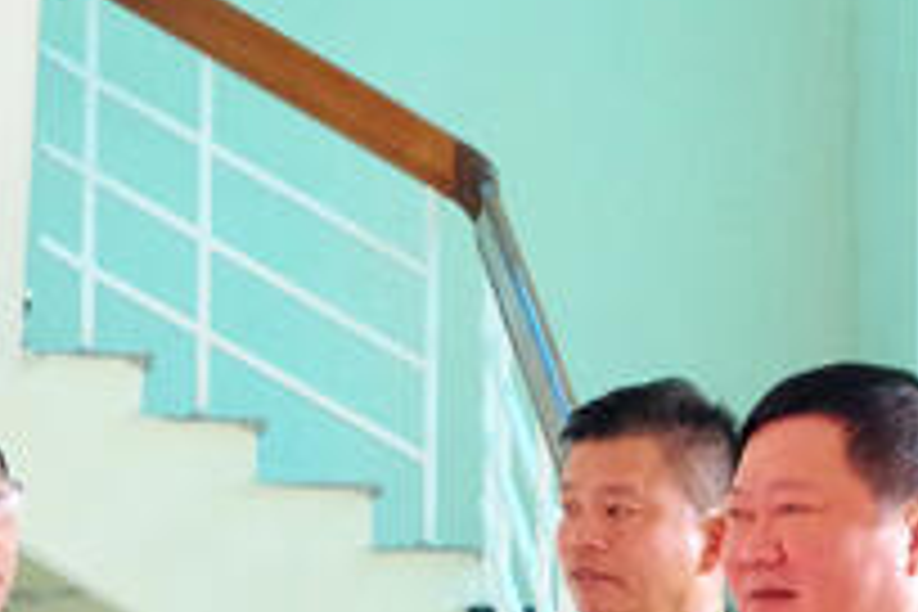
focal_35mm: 150
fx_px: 3825
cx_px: 864
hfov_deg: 13.5
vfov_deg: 8.9
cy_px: 880
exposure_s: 1/125
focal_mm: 24
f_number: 7.1
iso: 3200
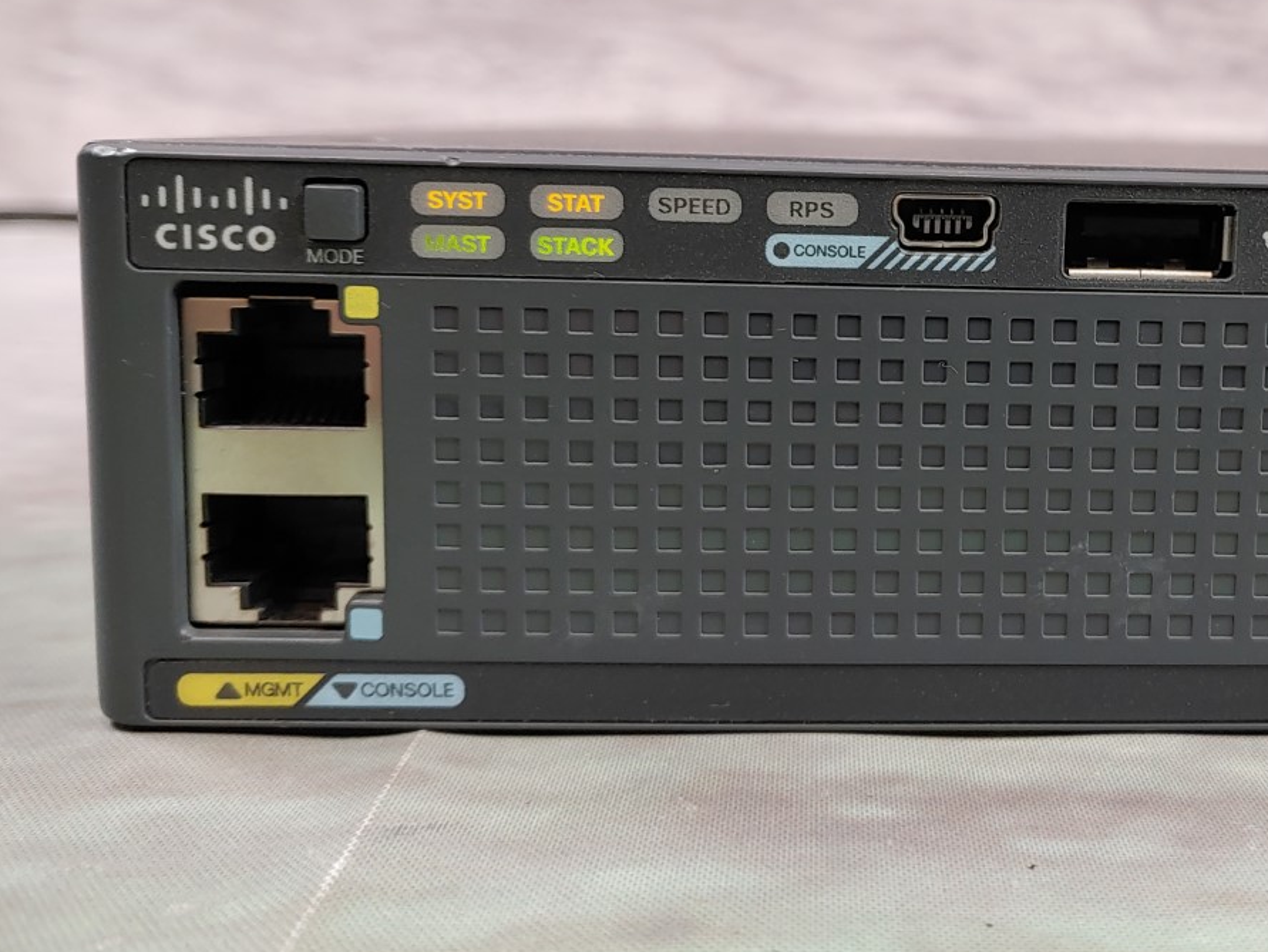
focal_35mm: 42
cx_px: 969
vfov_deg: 34.2
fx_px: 1539
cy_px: 361
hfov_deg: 43.2
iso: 50
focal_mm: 4.36
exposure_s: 1/60
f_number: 1.8
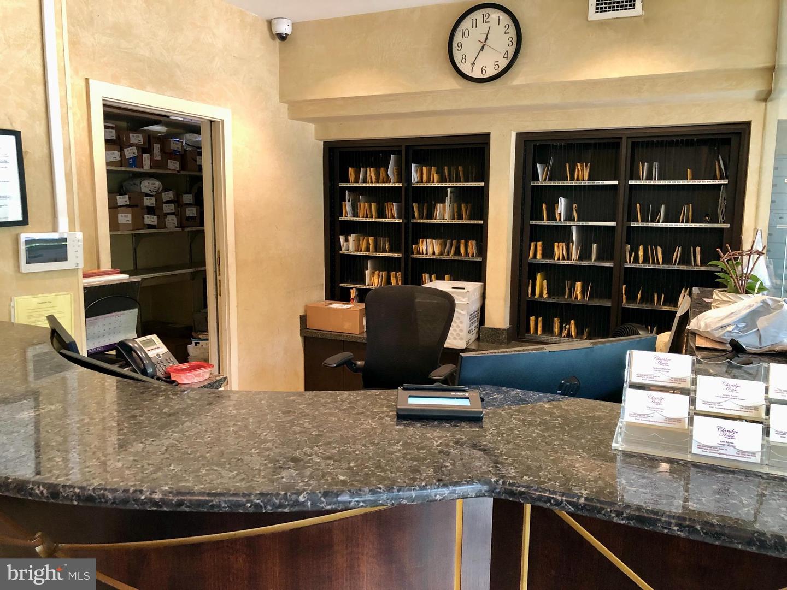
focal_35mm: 28
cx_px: 394
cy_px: 295
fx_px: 637
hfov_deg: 63.4
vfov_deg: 49.7
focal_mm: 4
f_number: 1.8
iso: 64
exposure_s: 1/15
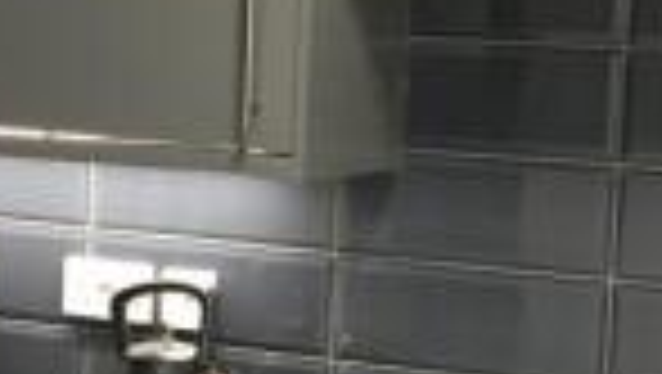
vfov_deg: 9.7
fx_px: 2196
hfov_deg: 17.1
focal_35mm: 125
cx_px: 245
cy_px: 273
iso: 160
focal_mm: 4.15
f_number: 2.2
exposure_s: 1/33
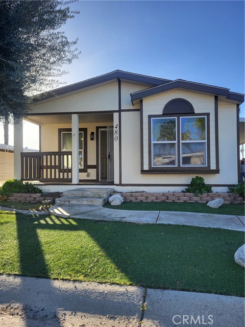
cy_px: 164
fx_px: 245
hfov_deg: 53.1
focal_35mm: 26
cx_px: 122
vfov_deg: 67.3
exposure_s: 1/1099
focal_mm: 5.4
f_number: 1.8
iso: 40
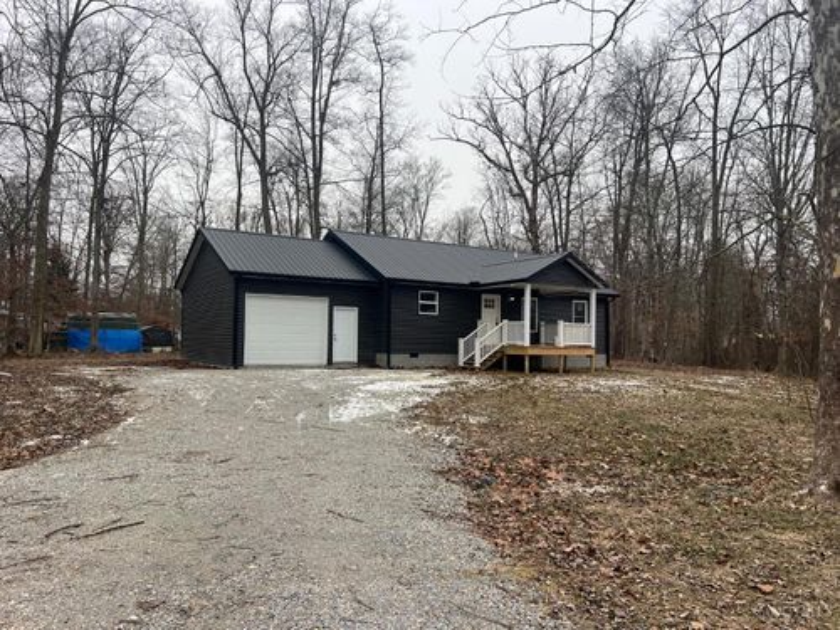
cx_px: 420
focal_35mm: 26
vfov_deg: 53.1
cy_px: 315
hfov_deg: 67.3
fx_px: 631
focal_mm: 5.7
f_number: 1.5
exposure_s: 1/982
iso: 50
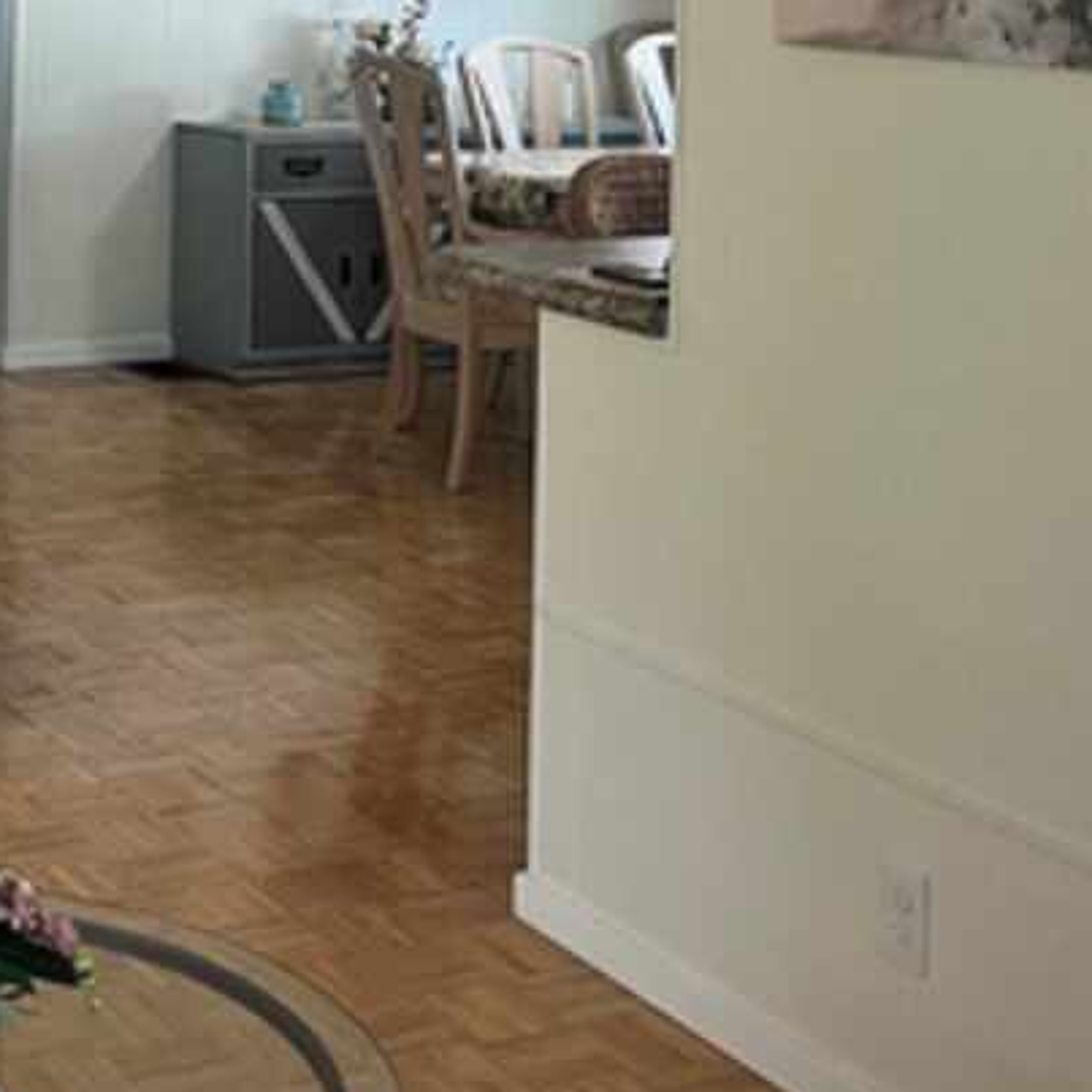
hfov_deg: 23.1
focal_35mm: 73
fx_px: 2605
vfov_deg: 22.3
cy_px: -133
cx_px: 117
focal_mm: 5.1
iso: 100
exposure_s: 1/60
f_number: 1.6
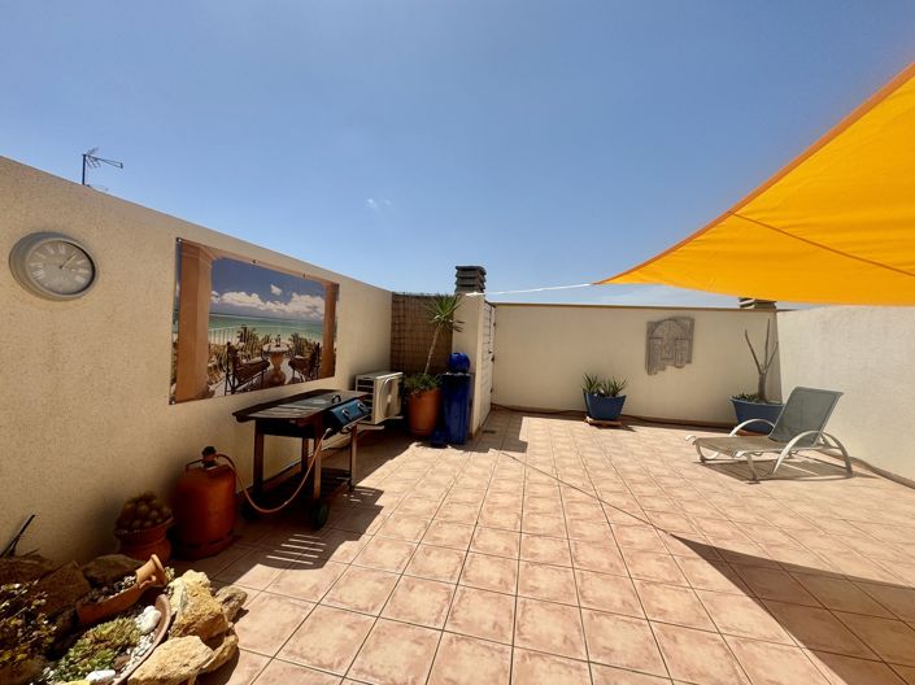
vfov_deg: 85.6
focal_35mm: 14
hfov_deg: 102.1
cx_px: 458
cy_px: 342
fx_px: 370
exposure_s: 1/2985
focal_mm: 2.22
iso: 50
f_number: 2.2
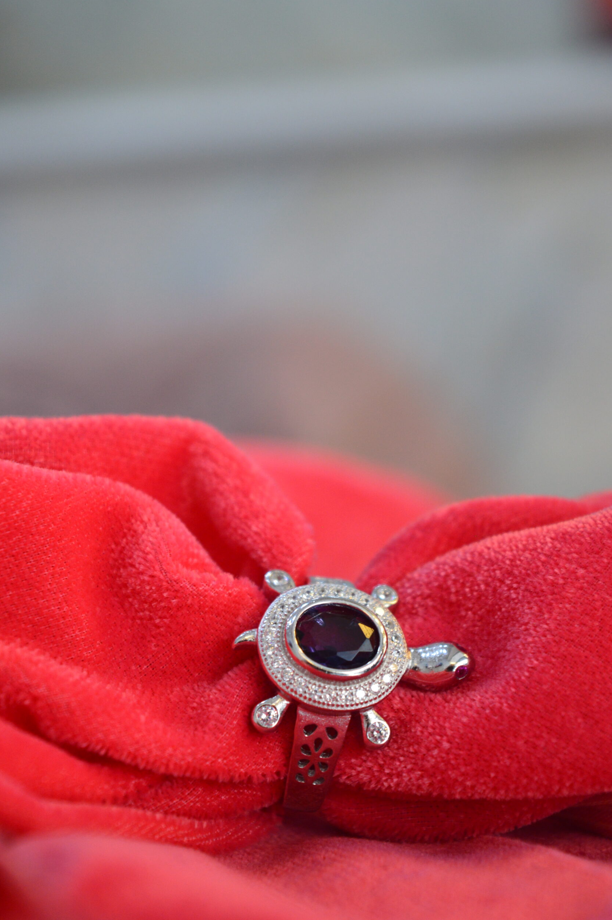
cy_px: 467
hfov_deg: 16.1
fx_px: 2159
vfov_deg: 24.1
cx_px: 301
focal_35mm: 85
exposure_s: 1/60
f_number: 6.3
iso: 800
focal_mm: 55
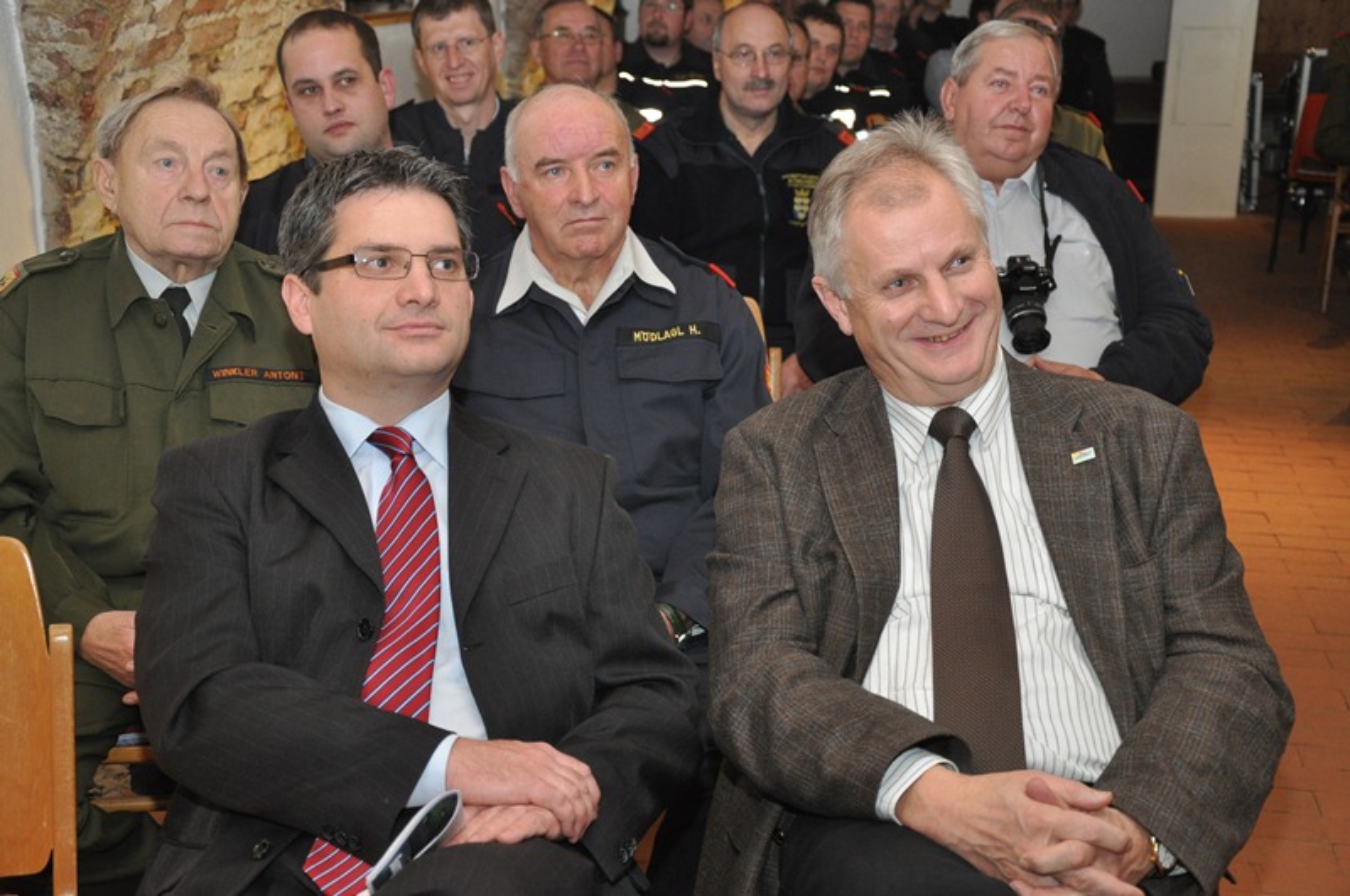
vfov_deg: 22.6
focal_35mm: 60
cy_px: 448
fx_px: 2247
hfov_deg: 33.4
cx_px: 675
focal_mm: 40
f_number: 4.5
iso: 800
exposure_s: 1/60
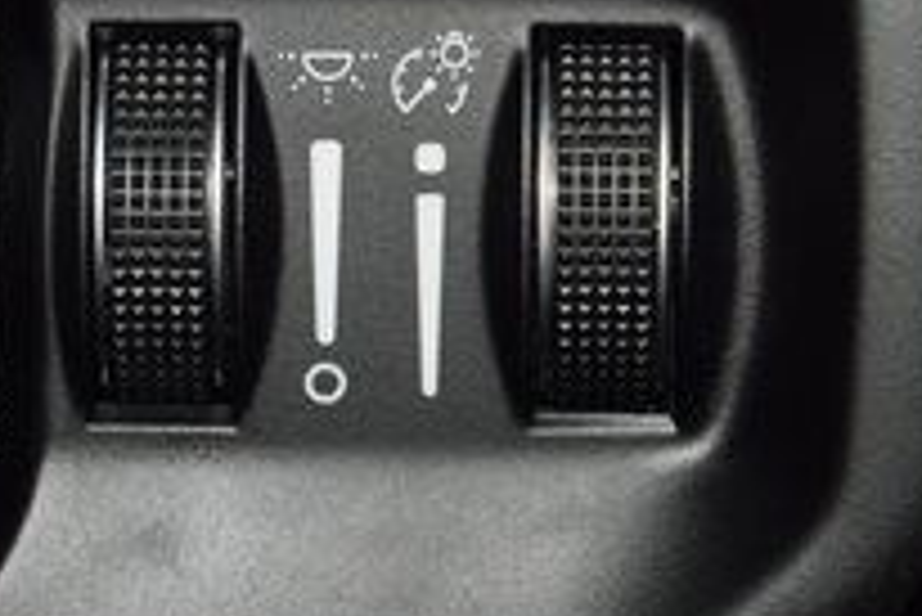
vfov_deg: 4.2
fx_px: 8406
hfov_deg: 6.2
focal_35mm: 328
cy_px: 200
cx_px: -238
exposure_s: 1/125
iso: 100
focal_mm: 70
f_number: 8
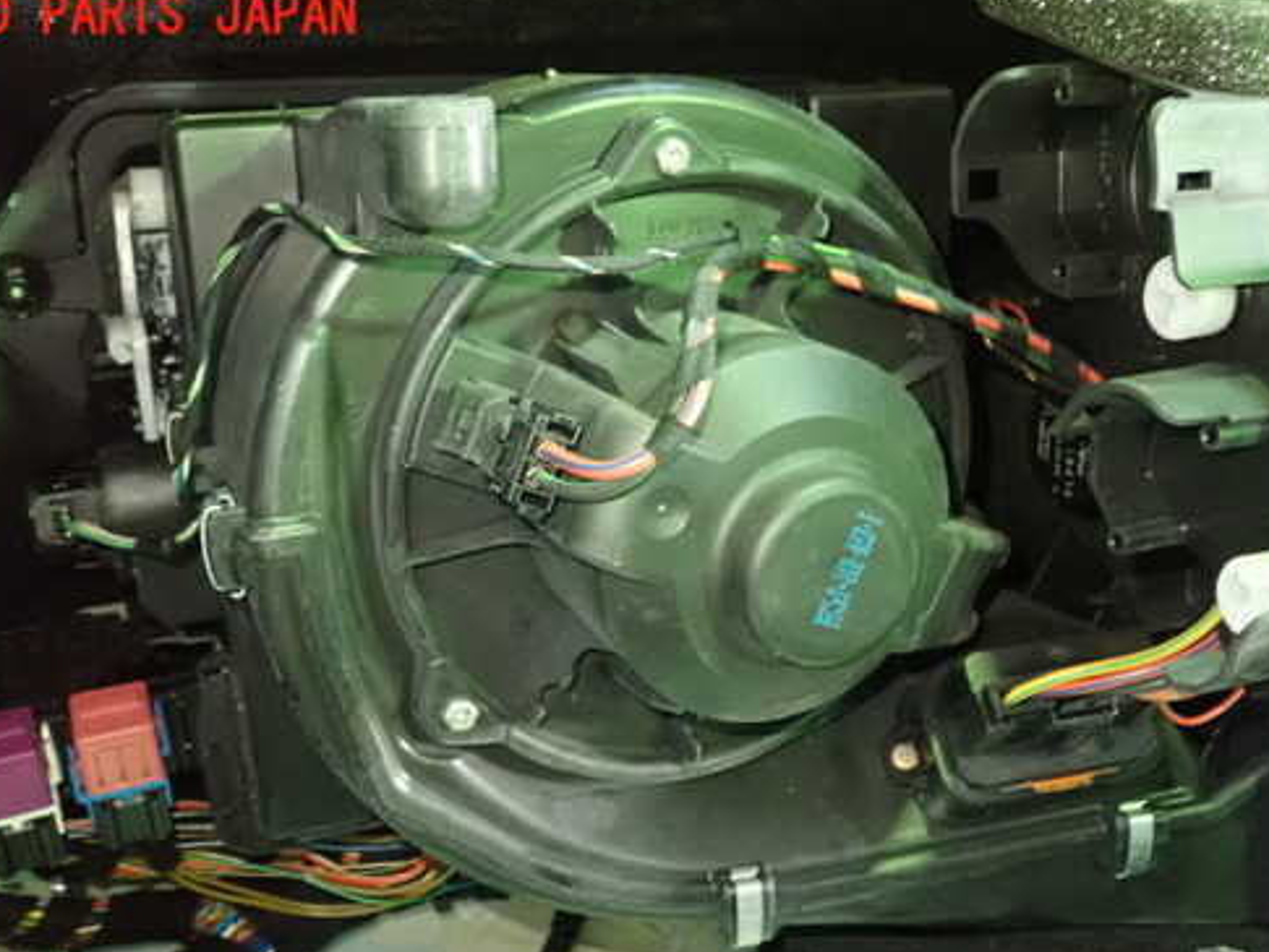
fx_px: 1357
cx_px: 666
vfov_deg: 38.5
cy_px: 571
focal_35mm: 37
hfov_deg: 50.1
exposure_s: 1/30
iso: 1600
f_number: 2.3
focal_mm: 5.5
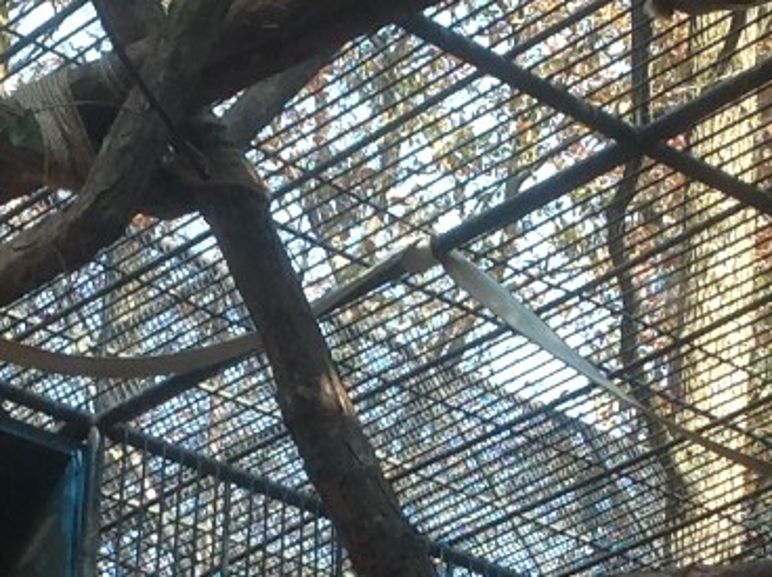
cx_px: 499
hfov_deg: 13.0
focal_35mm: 152
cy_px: 565
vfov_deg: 9.7
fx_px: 3385
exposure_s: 1/145
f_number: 2.4
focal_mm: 4.28
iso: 50
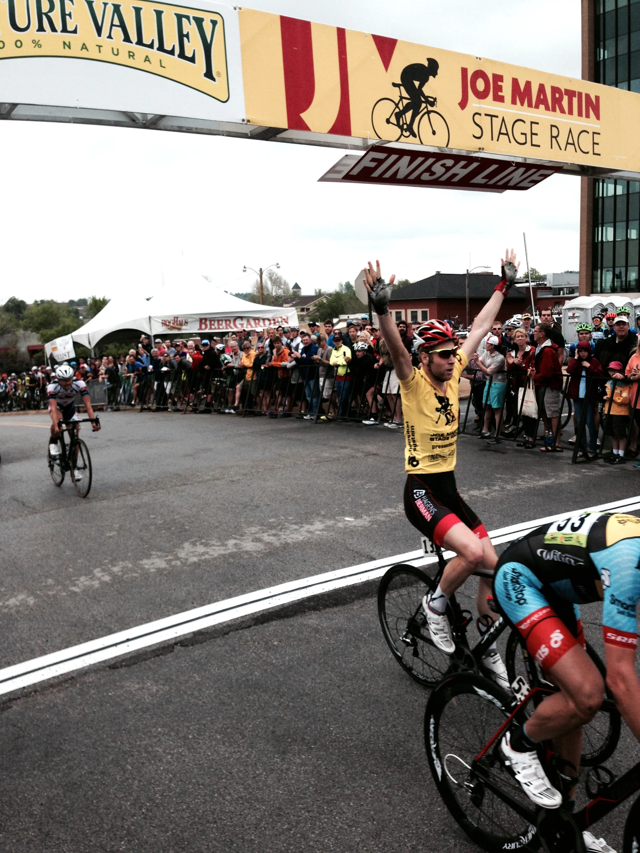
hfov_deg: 42.9
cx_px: 320
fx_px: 813
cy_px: 426
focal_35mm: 33
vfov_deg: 55.4
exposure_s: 1/935
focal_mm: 4.12
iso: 50
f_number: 2.4
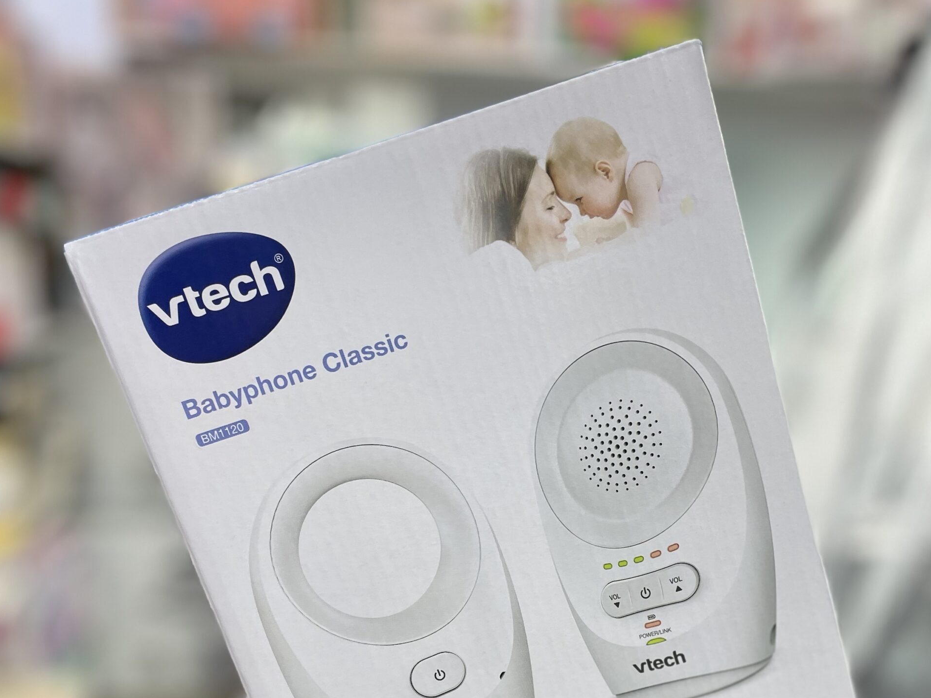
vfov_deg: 39.5
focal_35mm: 35
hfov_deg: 52.6
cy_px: 531
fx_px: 941
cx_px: 468
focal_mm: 4.2
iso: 80
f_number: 1.6
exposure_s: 1/100
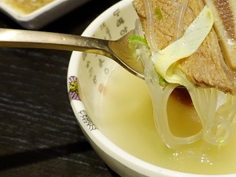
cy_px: 77
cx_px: 213
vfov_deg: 27.5
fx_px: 361
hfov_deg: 34.2
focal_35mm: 53
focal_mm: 11.12
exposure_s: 1/40
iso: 800
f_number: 5.6
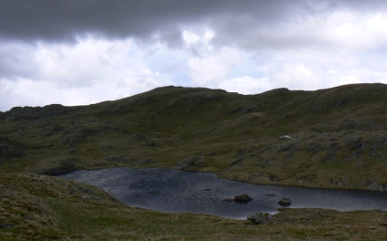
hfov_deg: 50.4
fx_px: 411
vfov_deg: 32.7
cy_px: 131
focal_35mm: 39
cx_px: 194
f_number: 6.3
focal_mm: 6
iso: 80
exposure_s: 1/400
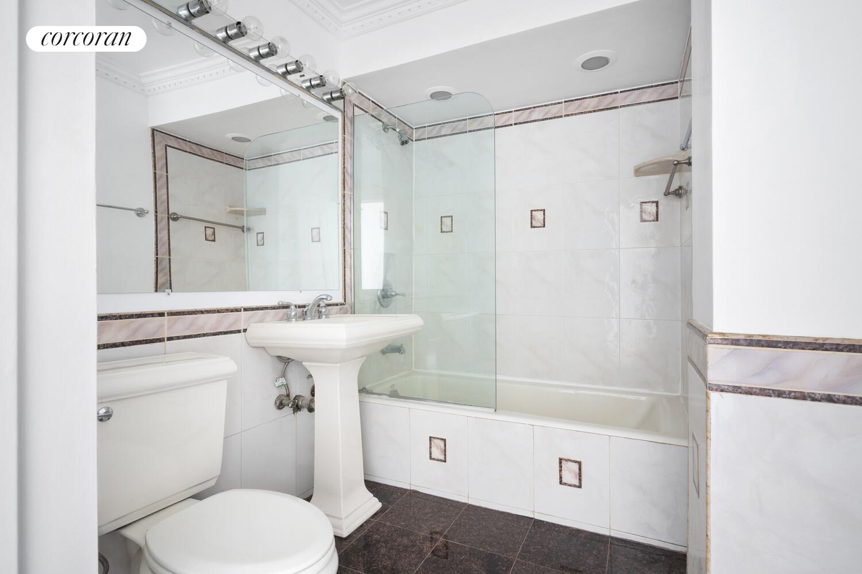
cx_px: 431
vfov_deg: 67.4
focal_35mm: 18
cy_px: 287
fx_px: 431
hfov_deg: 90.0
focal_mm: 12
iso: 400
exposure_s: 30
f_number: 11
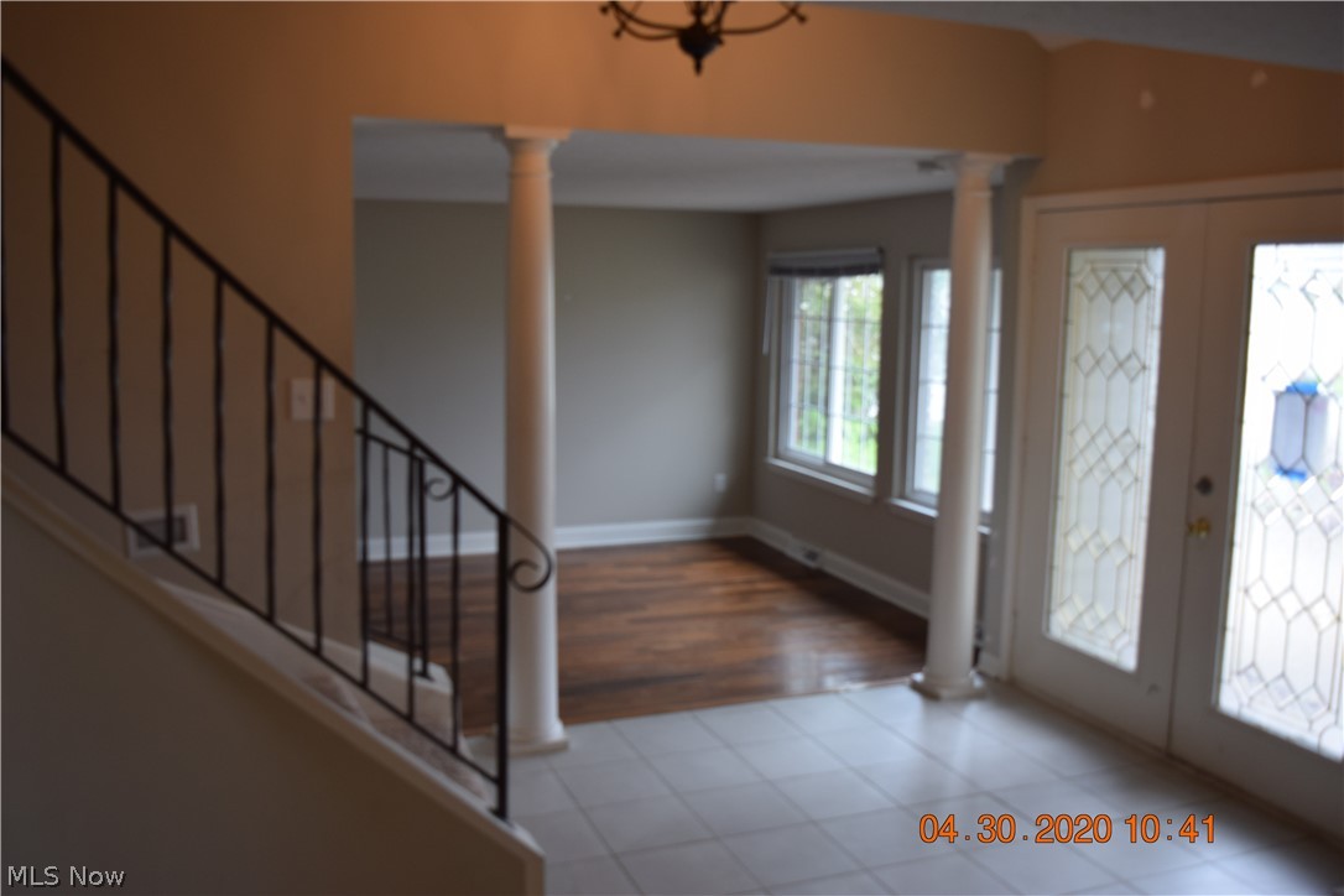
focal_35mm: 32
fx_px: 1176
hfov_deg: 59.5
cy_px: 448
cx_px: 672
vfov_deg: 41.7
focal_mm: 21
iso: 400
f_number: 4
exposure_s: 1/60
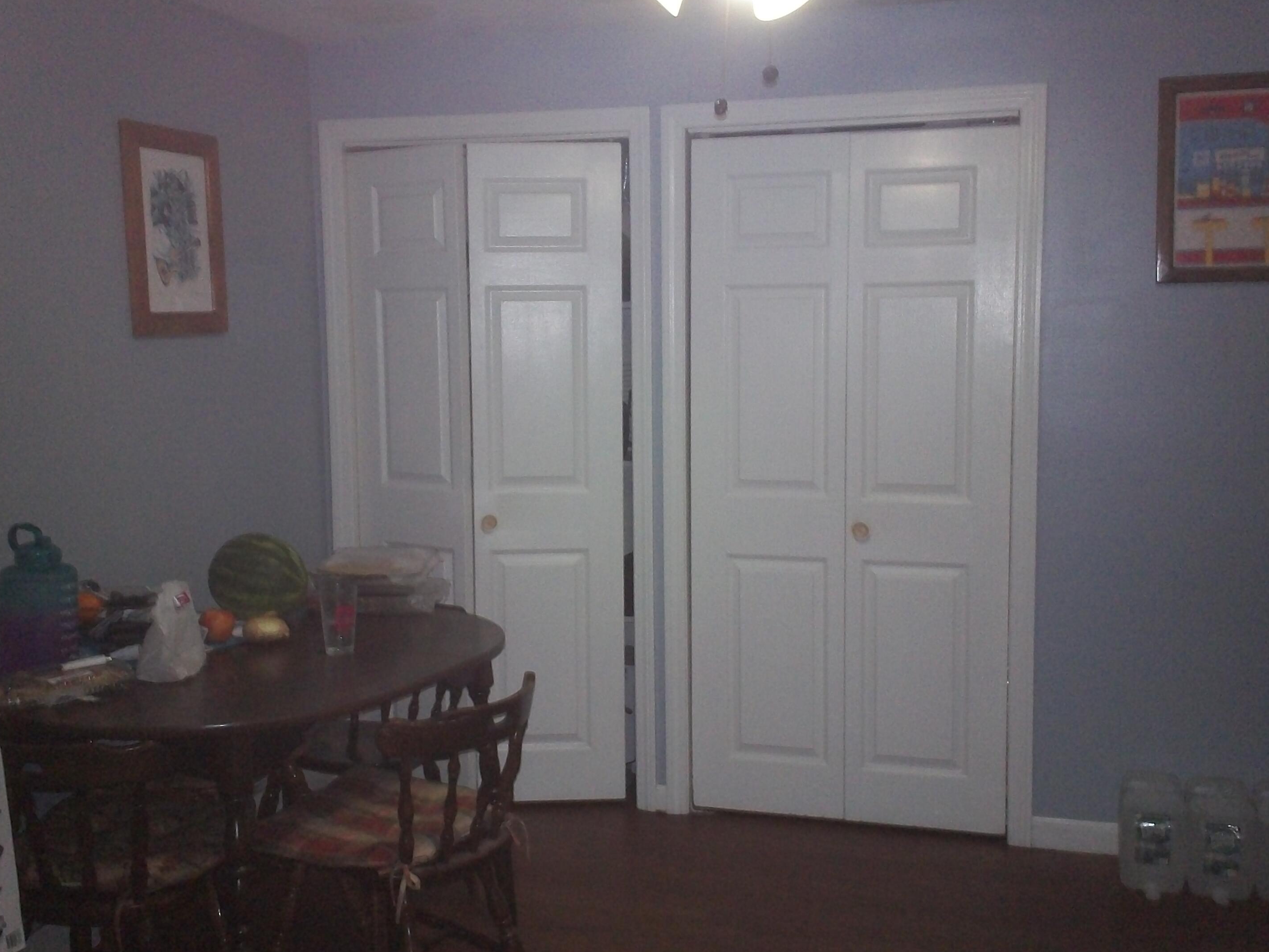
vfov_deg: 36.0
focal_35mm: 40
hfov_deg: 46.8
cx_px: 608
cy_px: 462
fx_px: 1466
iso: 250
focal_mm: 6.3
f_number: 4.5
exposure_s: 1/30
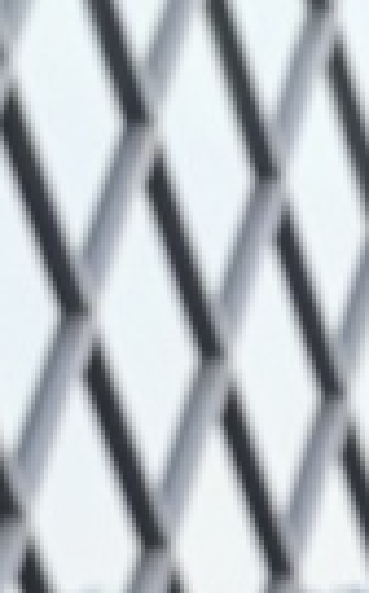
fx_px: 3293
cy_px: 1722
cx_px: 1423
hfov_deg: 5.6
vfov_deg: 8.7
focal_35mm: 204
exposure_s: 1/1799
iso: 64
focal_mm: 5.96
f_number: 1.6
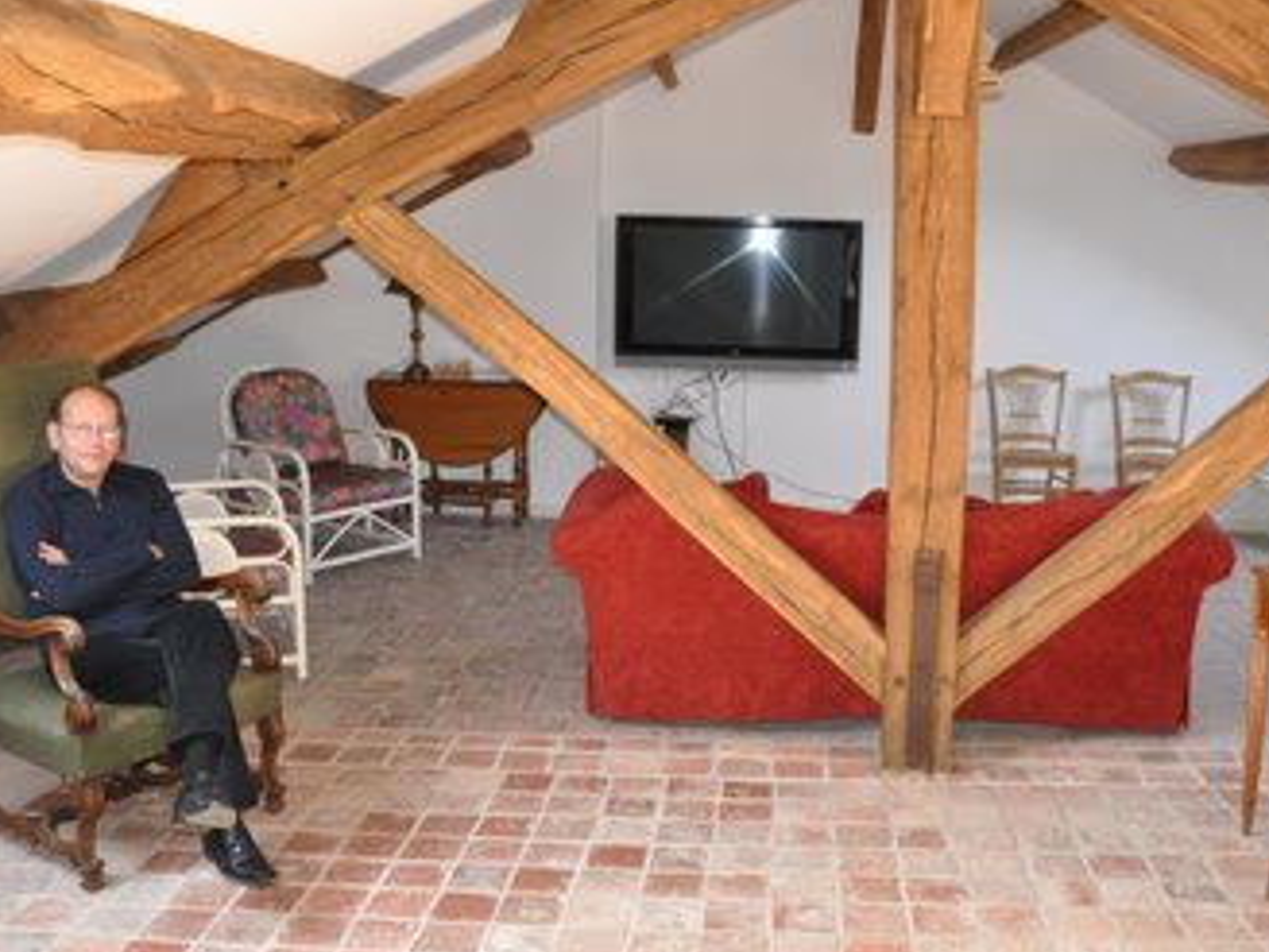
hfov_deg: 48.9
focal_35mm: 38
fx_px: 1393
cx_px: 708
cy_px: 486
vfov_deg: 37.7
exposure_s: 1/60
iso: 1600
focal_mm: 18
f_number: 5
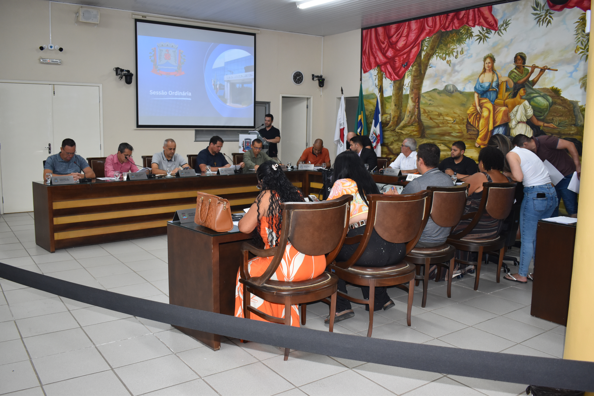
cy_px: 198
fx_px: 495
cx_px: 297
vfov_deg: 43.6
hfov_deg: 61.9
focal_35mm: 30
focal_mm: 20
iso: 800
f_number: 4.5
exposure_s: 1/80
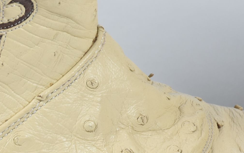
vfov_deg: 2.5
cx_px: 7
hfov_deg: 4.0
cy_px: 140
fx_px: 3484
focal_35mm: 524
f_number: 13
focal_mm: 116
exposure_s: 1/125
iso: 200
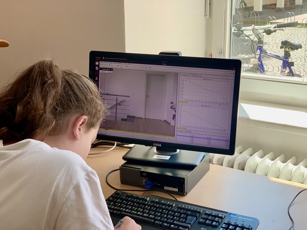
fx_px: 461
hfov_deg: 36.8
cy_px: 115
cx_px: 154
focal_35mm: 52
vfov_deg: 28.0
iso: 16
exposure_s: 1/93
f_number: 2.4
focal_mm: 6
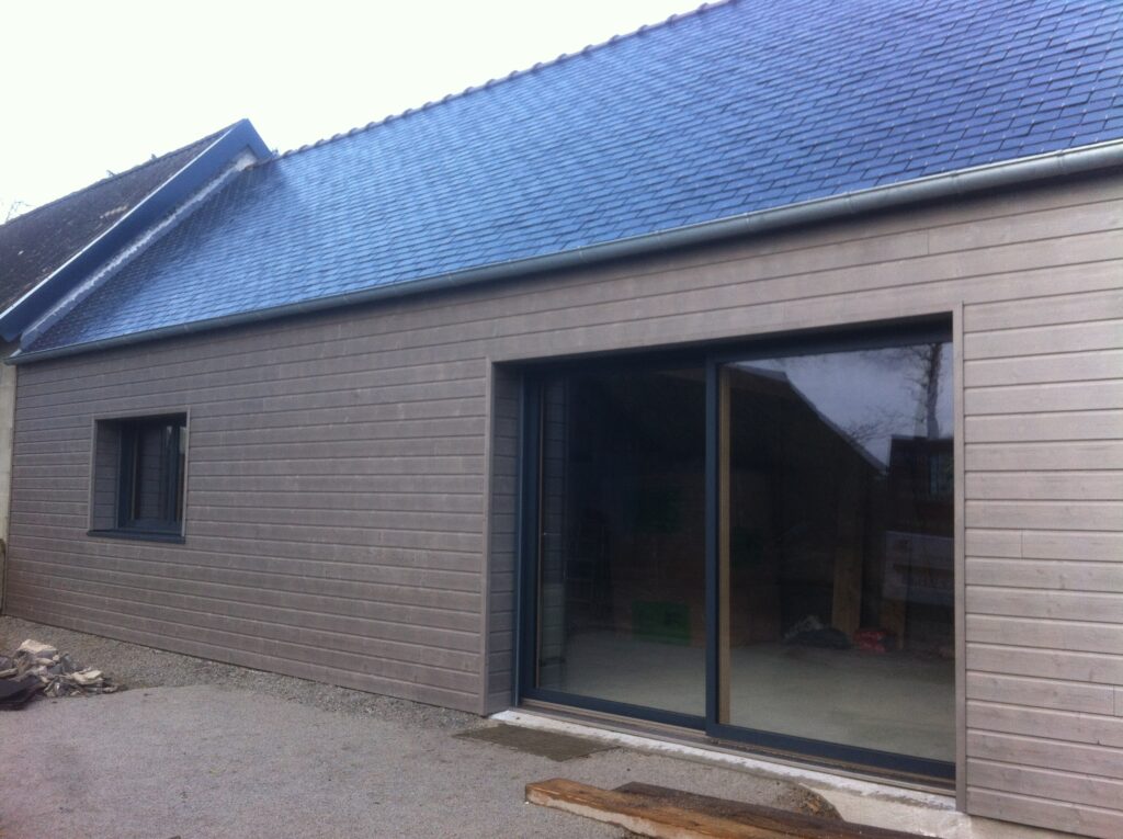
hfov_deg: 52.7
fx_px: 1134
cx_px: 562
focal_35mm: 35
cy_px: 420
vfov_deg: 40.6
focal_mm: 3.85
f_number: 2.8
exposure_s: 1/40
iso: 100
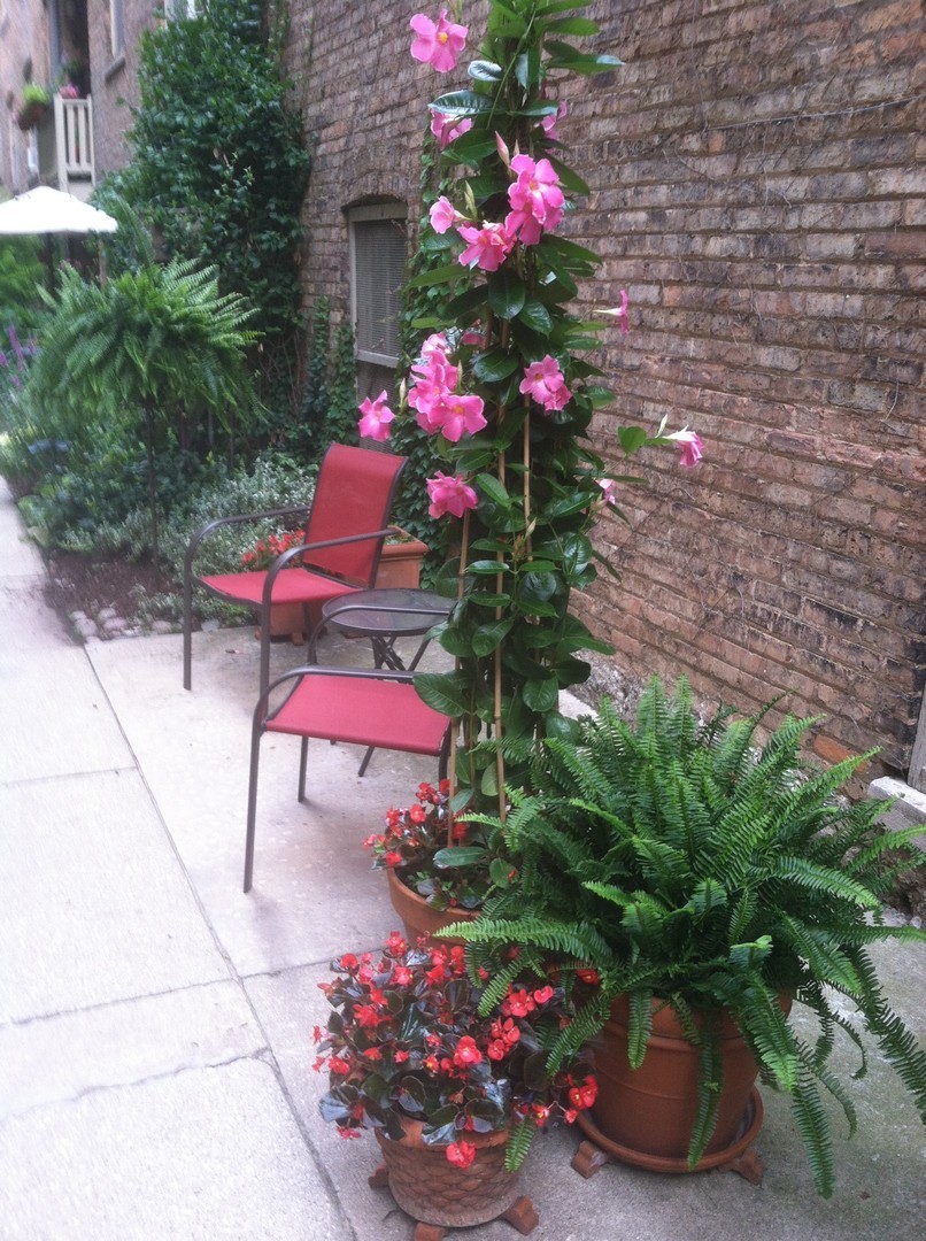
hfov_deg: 40.6
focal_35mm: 35
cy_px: 620
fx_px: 1252
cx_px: 463
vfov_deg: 52.7
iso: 100
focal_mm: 3.85
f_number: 2.8
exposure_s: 1/30
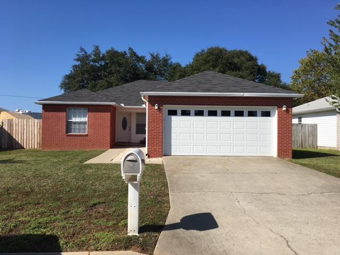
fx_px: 285
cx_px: 170
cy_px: 128
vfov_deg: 48.2
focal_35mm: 29
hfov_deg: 61.7
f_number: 2.2
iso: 25
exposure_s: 1/2404
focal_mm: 4.15
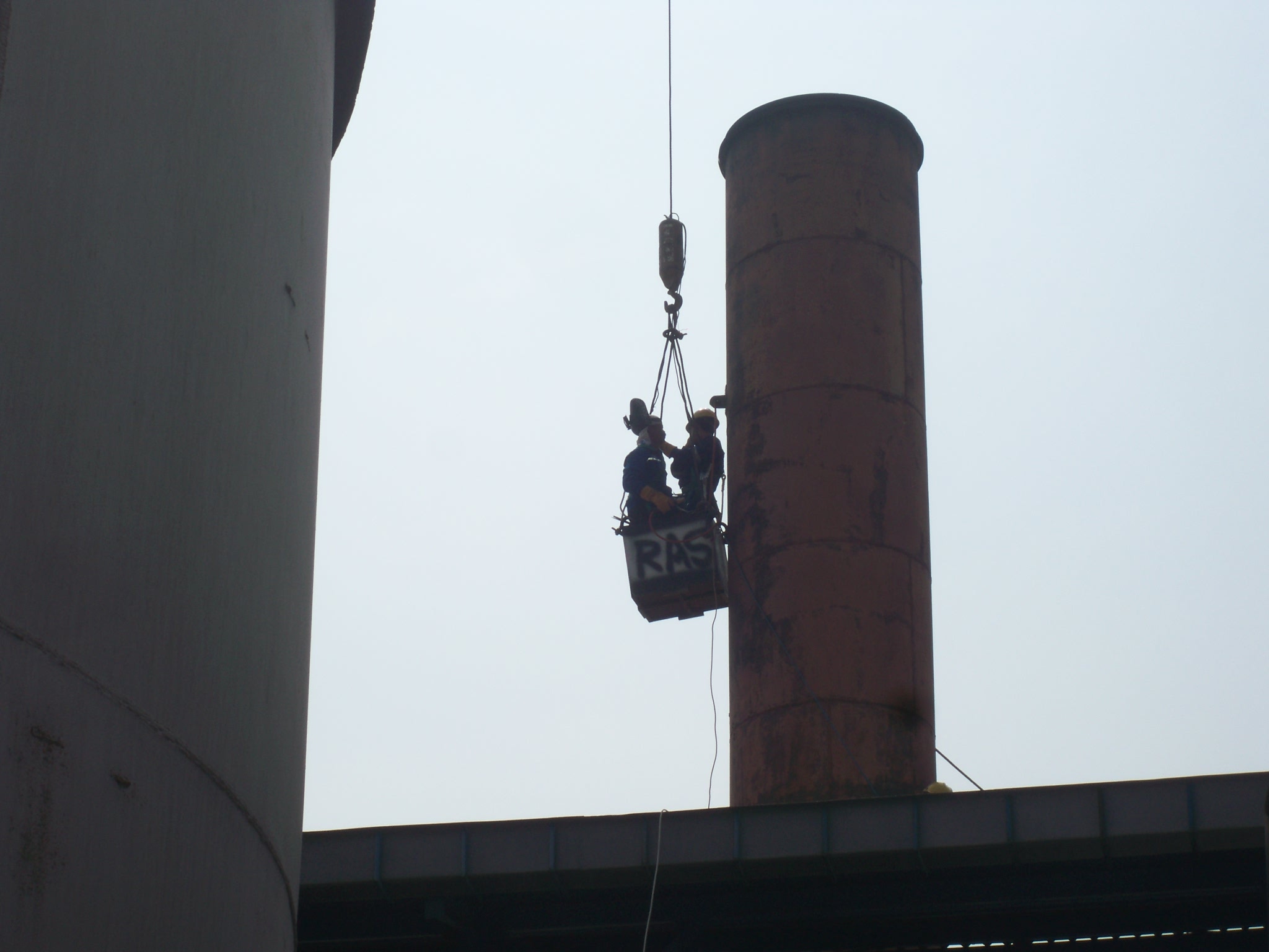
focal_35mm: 105
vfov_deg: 14.1
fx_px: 3849
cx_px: 634
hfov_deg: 18.7
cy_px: 476
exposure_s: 1/400
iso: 64
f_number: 8.7
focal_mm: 18.8
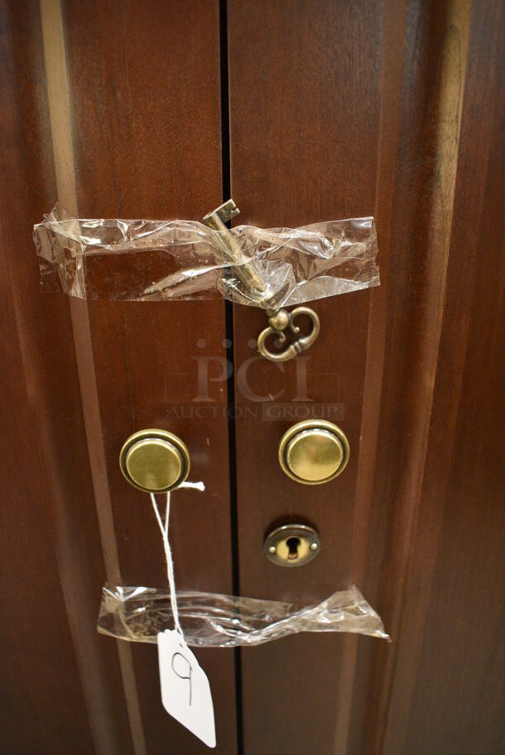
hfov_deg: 48.0
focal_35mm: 27
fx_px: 567
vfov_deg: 67.3
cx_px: 252
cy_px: 378
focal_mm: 18
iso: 3200
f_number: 3.5
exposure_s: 1/60
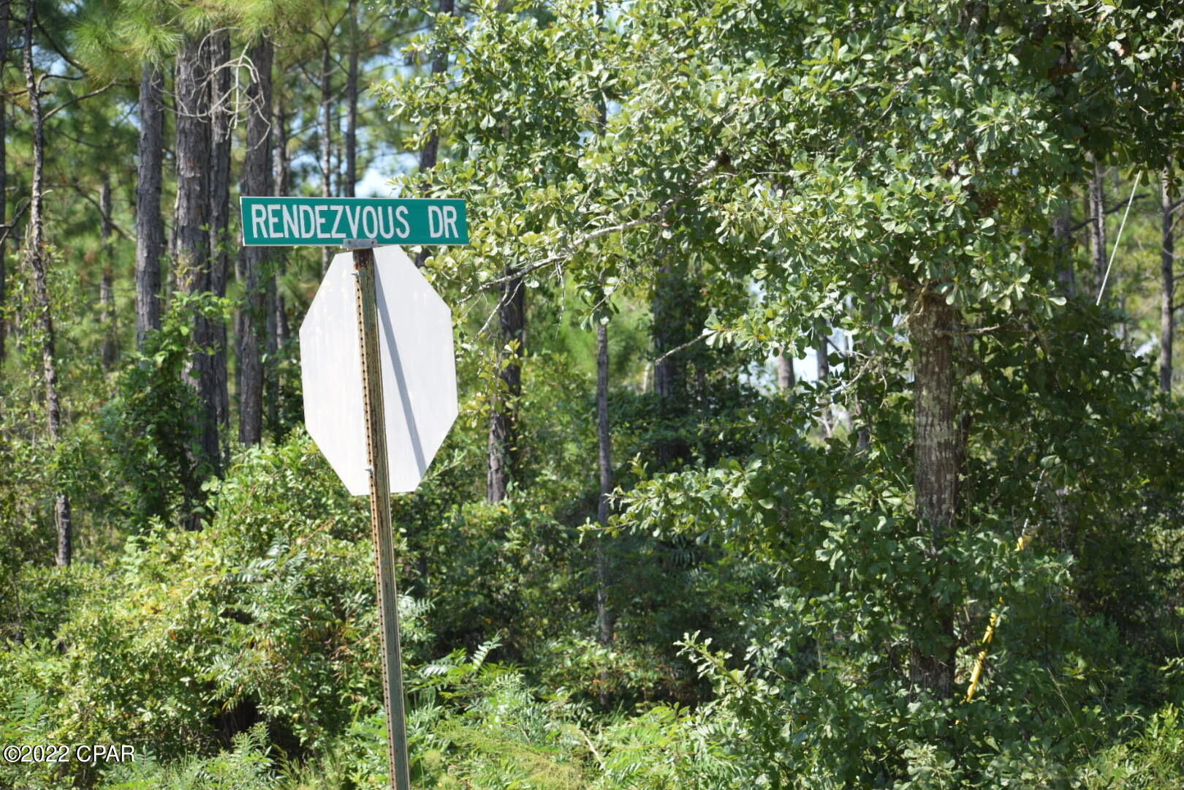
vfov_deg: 13.0
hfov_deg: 19.5
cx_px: 592
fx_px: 3453
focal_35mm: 105
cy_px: 395
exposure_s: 1/500
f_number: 5.6
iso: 250
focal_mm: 70
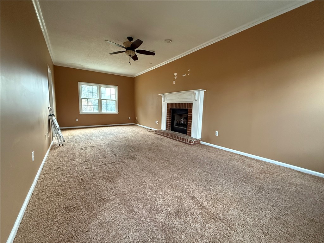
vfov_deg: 85.7
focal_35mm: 14
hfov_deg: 102.1
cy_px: 122
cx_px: 162
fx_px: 131
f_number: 2.2
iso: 1000
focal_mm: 2.22
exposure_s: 1/60
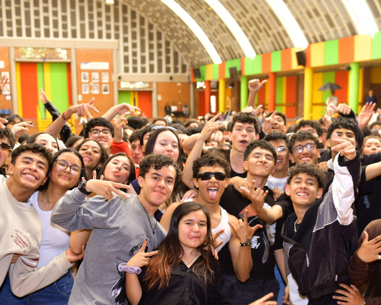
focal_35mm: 55
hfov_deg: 34.1
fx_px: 620
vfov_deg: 27.3
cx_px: 215
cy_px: 224
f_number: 2.8
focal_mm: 32
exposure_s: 1/125
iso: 500
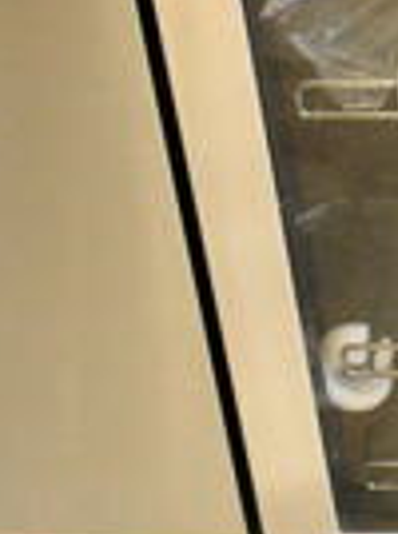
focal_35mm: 171
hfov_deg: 8.1
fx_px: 2630
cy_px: -4
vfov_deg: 11.5
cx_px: 888
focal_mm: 26
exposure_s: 1/80
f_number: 4.5
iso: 6400
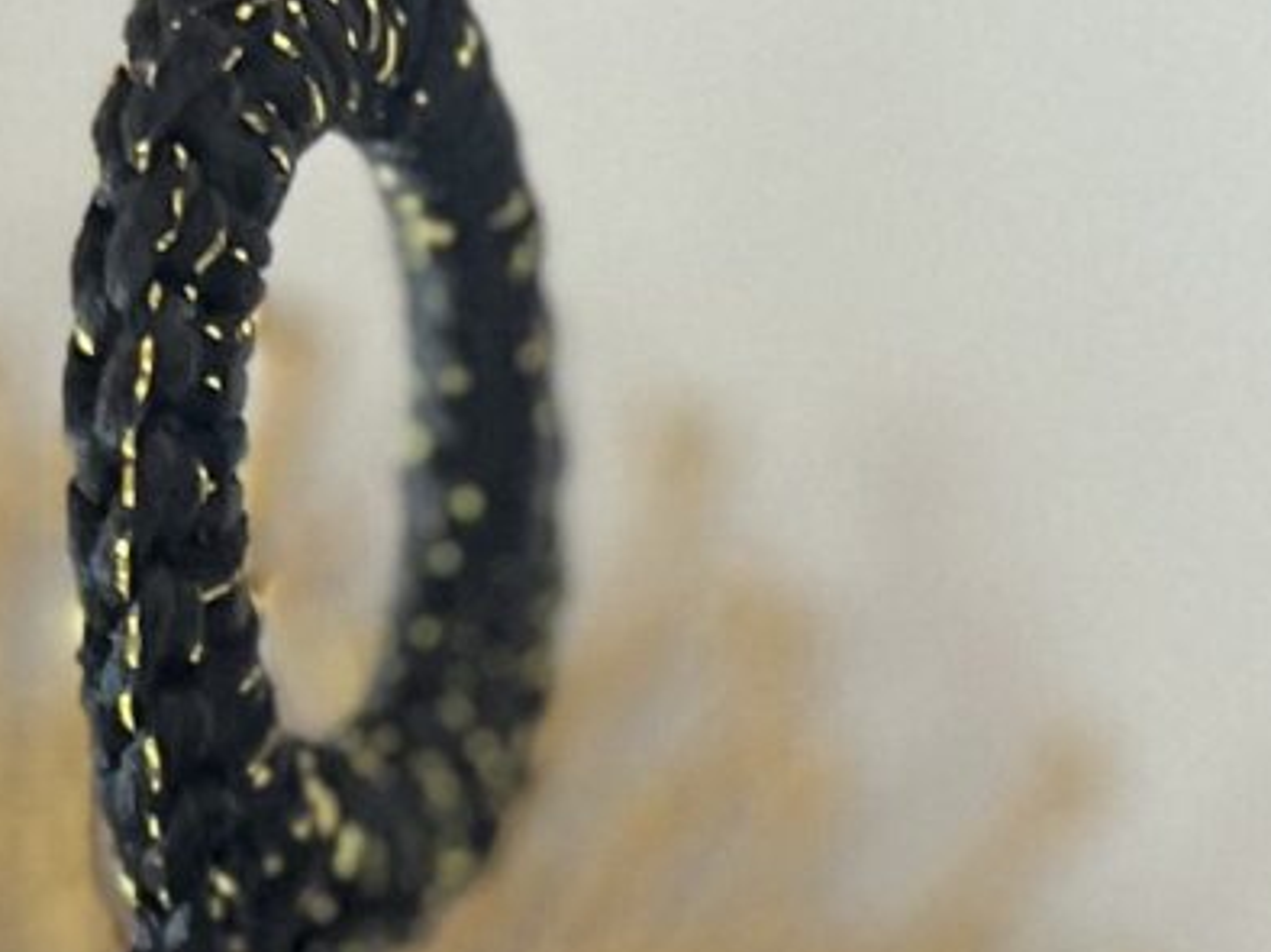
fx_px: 6201
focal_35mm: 169
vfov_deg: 7.3
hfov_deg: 11.4
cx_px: 1681
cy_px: 3298
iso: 500
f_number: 1.5
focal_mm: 5.7
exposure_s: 1/57
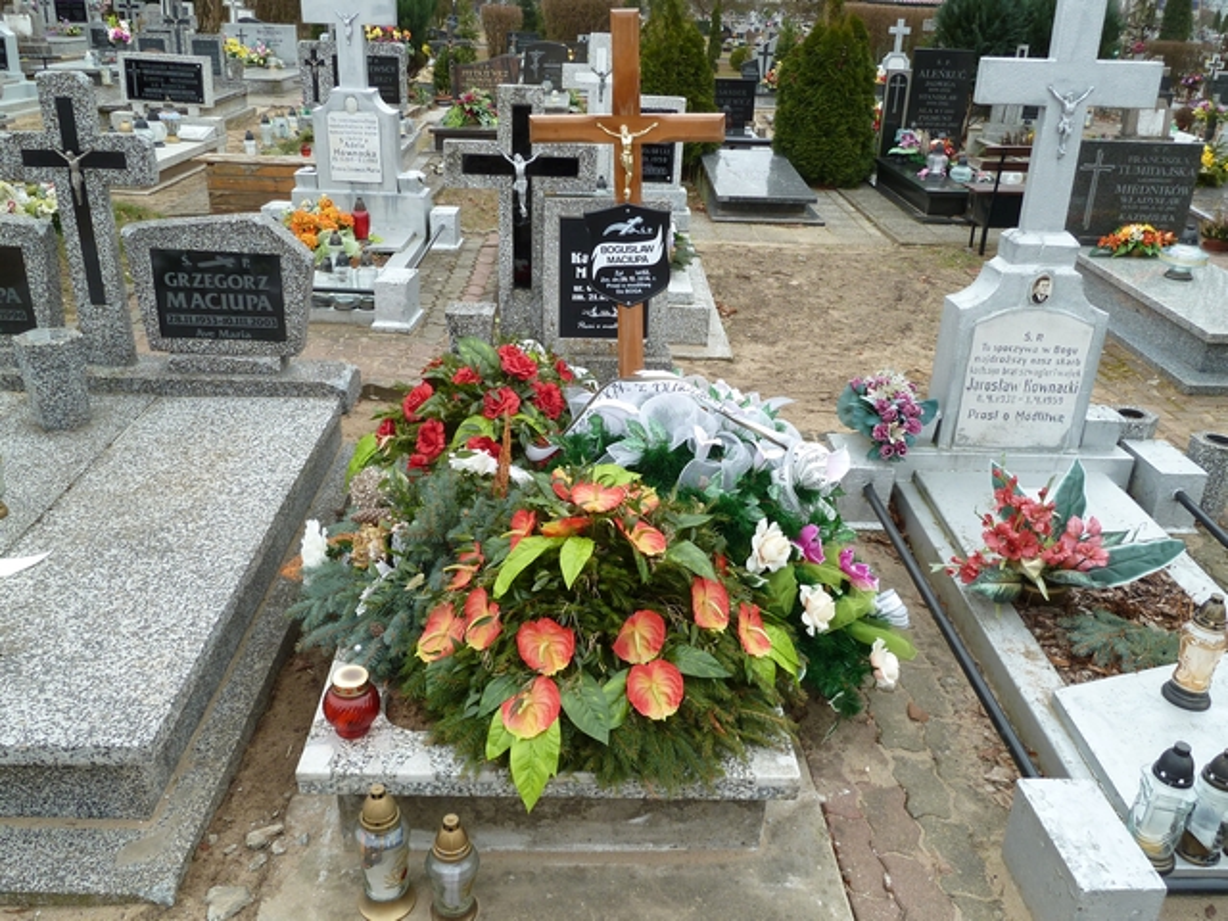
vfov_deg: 48.2
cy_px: 460
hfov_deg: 61.7
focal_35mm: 29
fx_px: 1029
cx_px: 614
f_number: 4
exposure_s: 1/125
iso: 80
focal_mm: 4.7
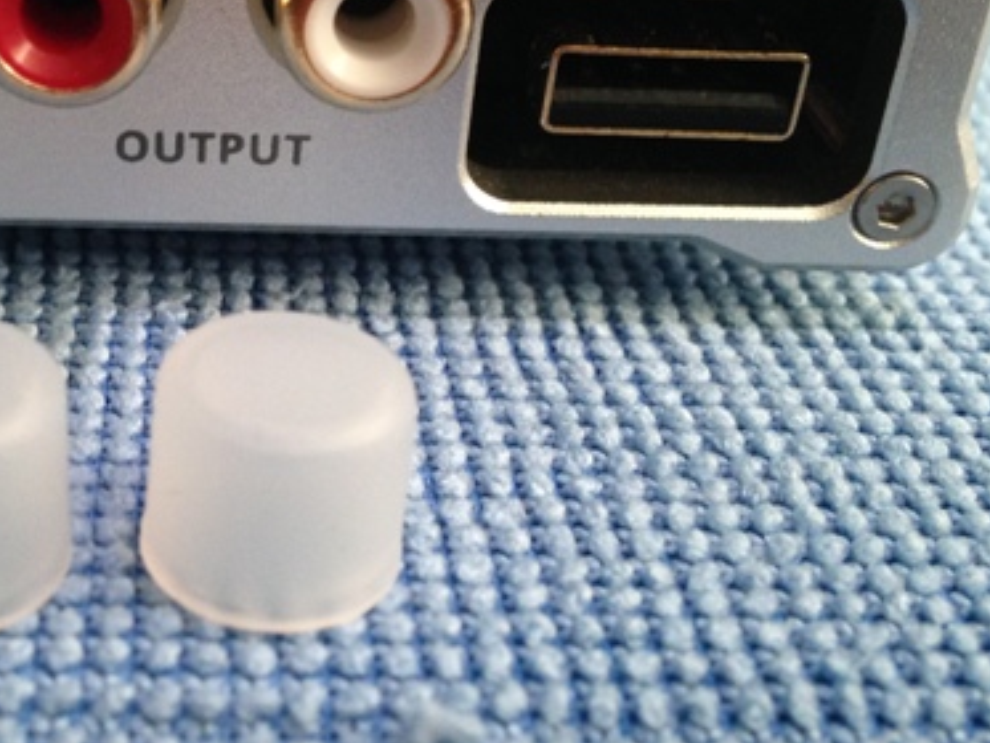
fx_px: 1688
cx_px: 240
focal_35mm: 59
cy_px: 247
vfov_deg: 24.7
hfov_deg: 32.1
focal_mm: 4.12
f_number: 2.4
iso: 200
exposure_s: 1/20
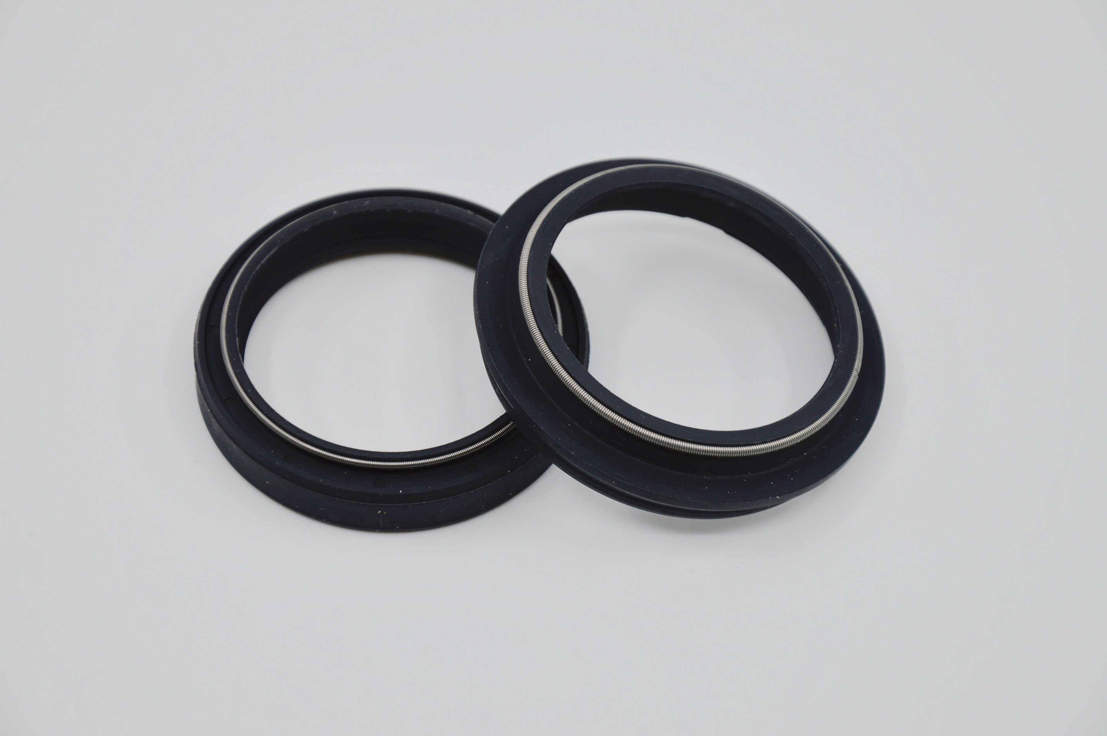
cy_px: 350
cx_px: 556
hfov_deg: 12.3
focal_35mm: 167
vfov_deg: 8.2
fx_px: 5116
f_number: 7.1
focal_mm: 105
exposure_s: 1/200
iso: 100
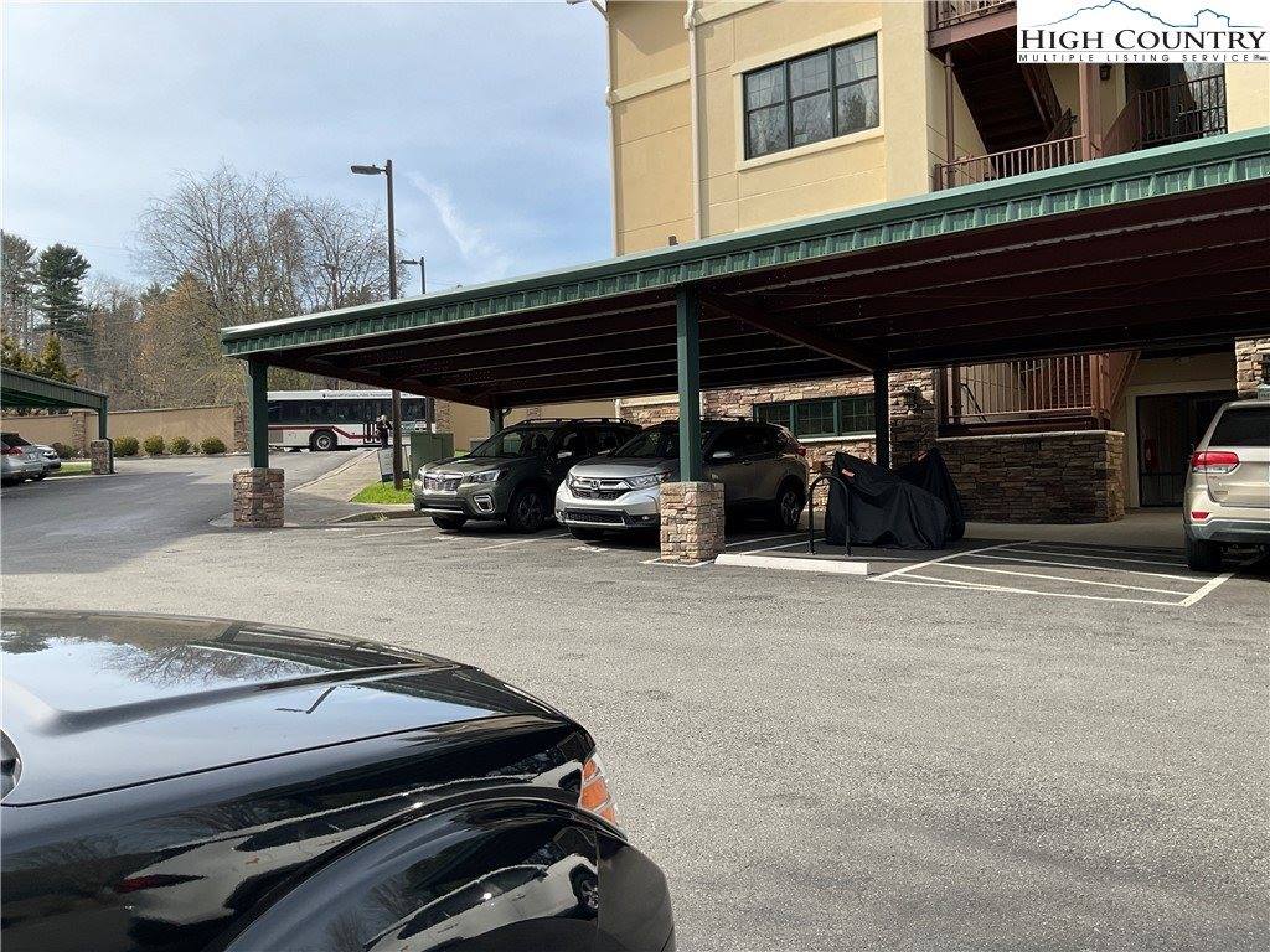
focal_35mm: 29
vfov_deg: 48.2
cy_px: 476
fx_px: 1064
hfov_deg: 61.7
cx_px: 635
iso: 16
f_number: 1.8
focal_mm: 3
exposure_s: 1/1015
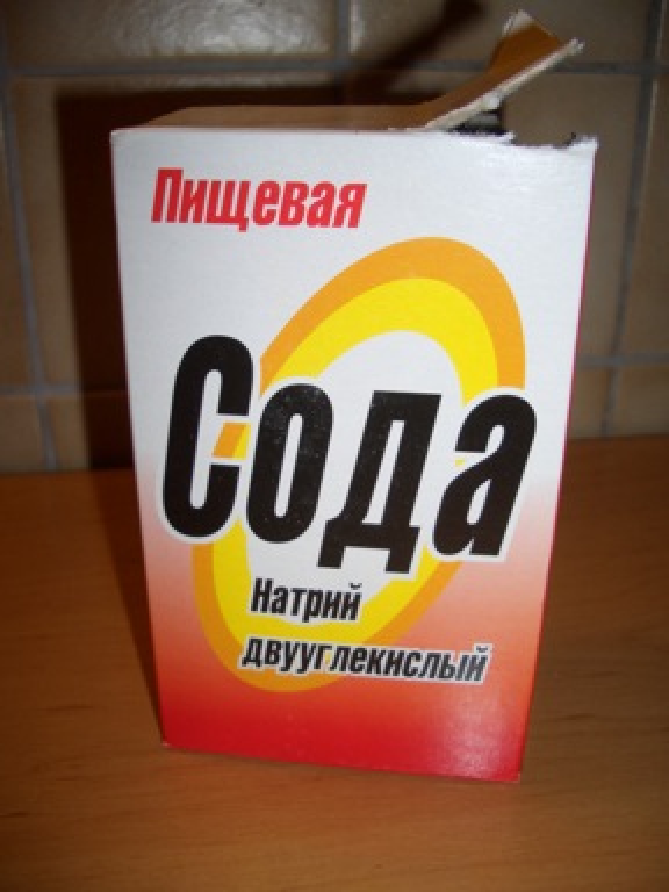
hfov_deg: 40.7
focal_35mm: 35
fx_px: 902
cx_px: 334
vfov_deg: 52.6
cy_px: 446
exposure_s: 1/60
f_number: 2.6
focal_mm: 5.8
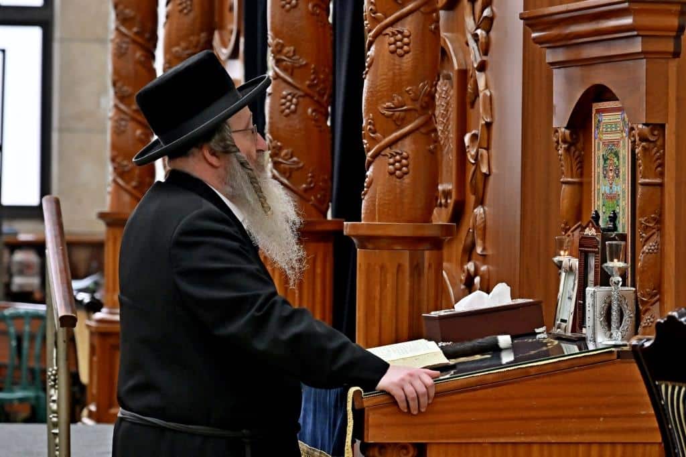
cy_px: 228
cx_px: 343
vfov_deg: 7.6
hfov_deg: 11.4
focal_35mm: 180
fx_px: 3429
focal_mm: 120
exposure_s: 1/320
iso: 1000
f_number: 4.5
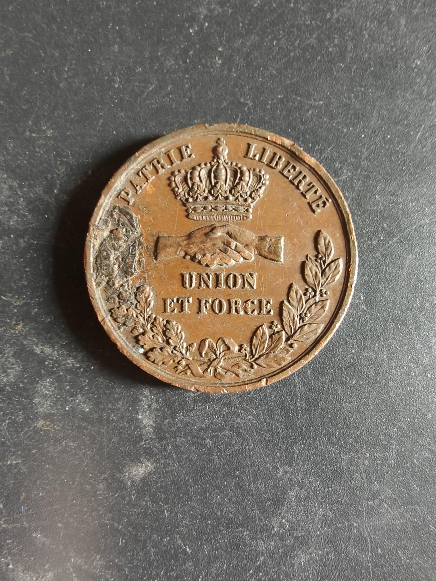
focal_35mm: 23
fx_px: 386
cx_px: 218
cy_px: 290
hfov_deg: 58.9
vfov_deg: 73.9
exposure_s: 1/33.3
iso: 1600
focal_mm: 2.32
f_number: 2
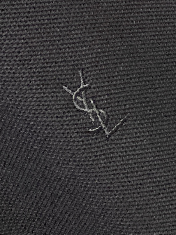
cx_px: 88
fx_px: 176
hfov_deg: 53.1
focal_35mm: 26
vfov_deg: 67.3
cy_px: 118
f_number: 1.8
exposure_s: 1/107
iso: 125
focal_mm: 4.25
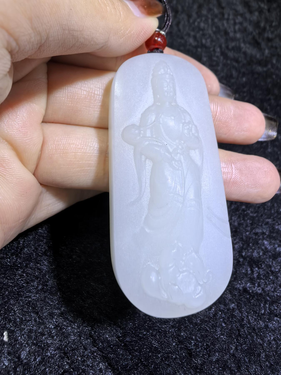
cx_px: 140
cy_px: 188
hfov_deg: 51.4
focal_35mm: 27
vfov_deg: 65.3
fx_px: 292
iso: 100
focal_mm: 1.95
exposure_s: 1/50
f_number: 2.2
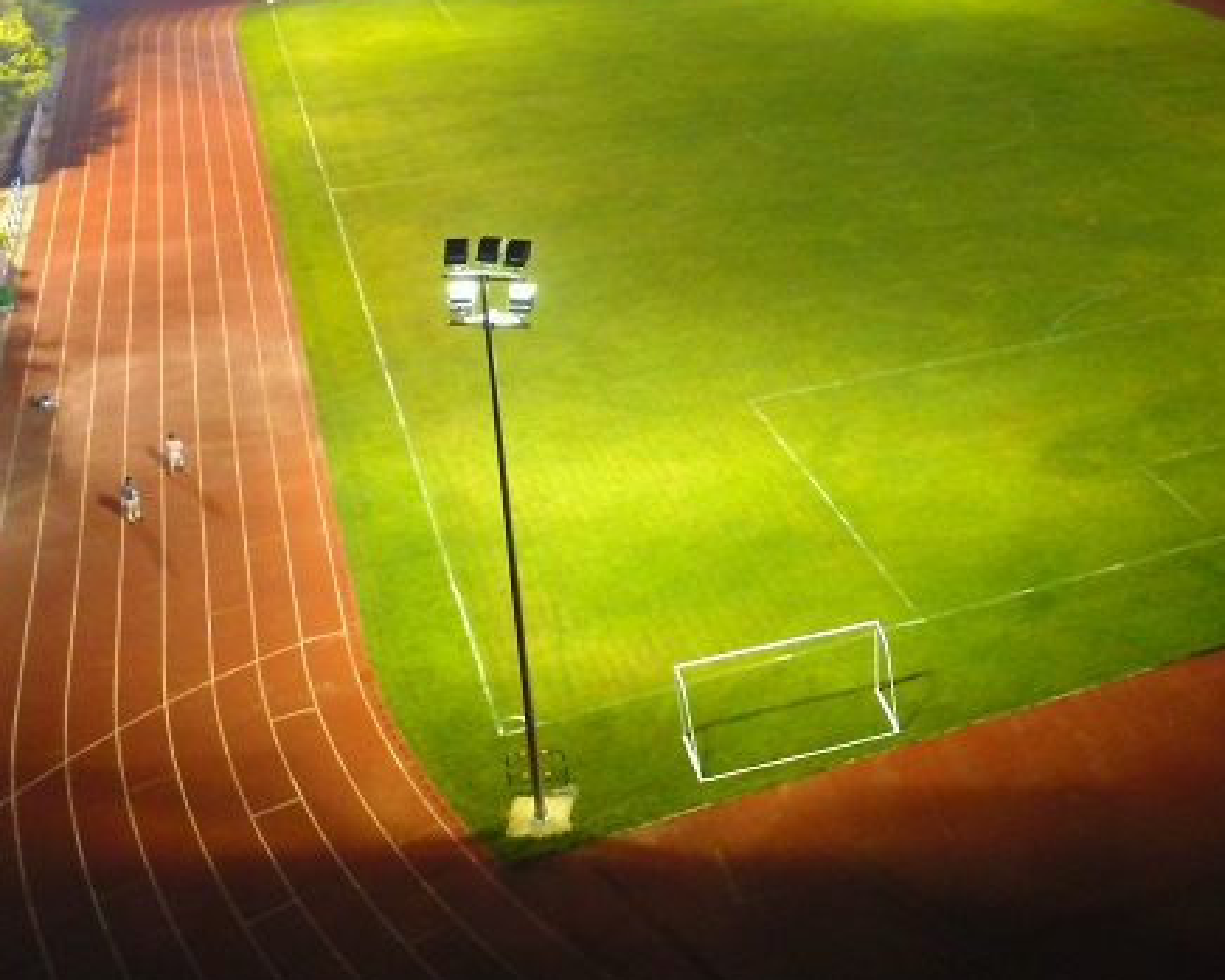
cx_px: 967
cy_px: 256
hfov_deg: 41.2
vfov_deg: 34.2
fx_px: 1559
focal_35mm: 43
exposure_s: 1/12.5
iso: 770
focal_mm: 3.61
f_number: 2.8
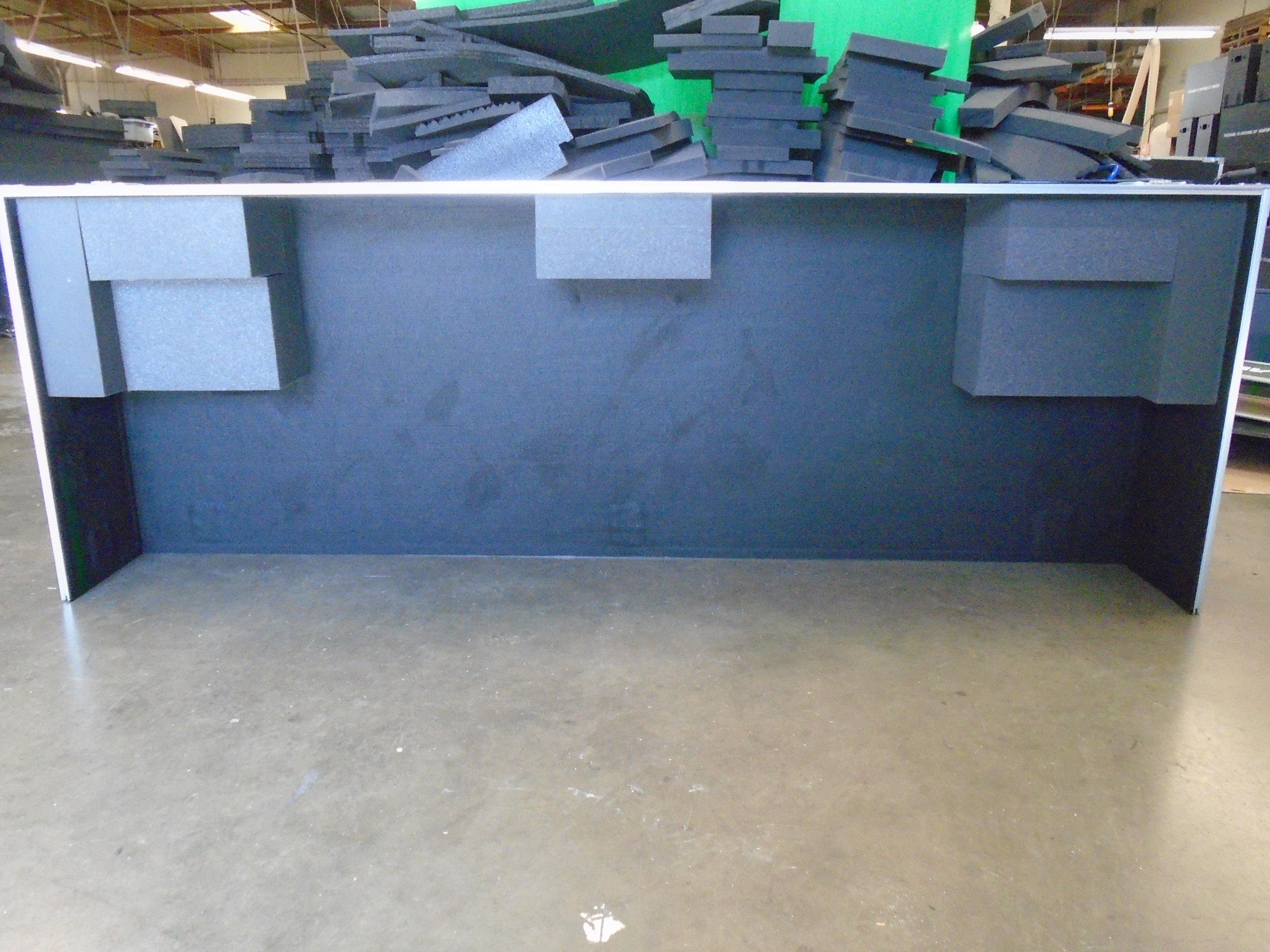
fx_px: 954
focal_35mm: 26
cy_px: 476
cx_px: 635
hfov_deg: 67.3
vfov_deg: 53.1
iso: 800
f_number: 3.2
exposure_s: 1/50
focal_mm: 4.6
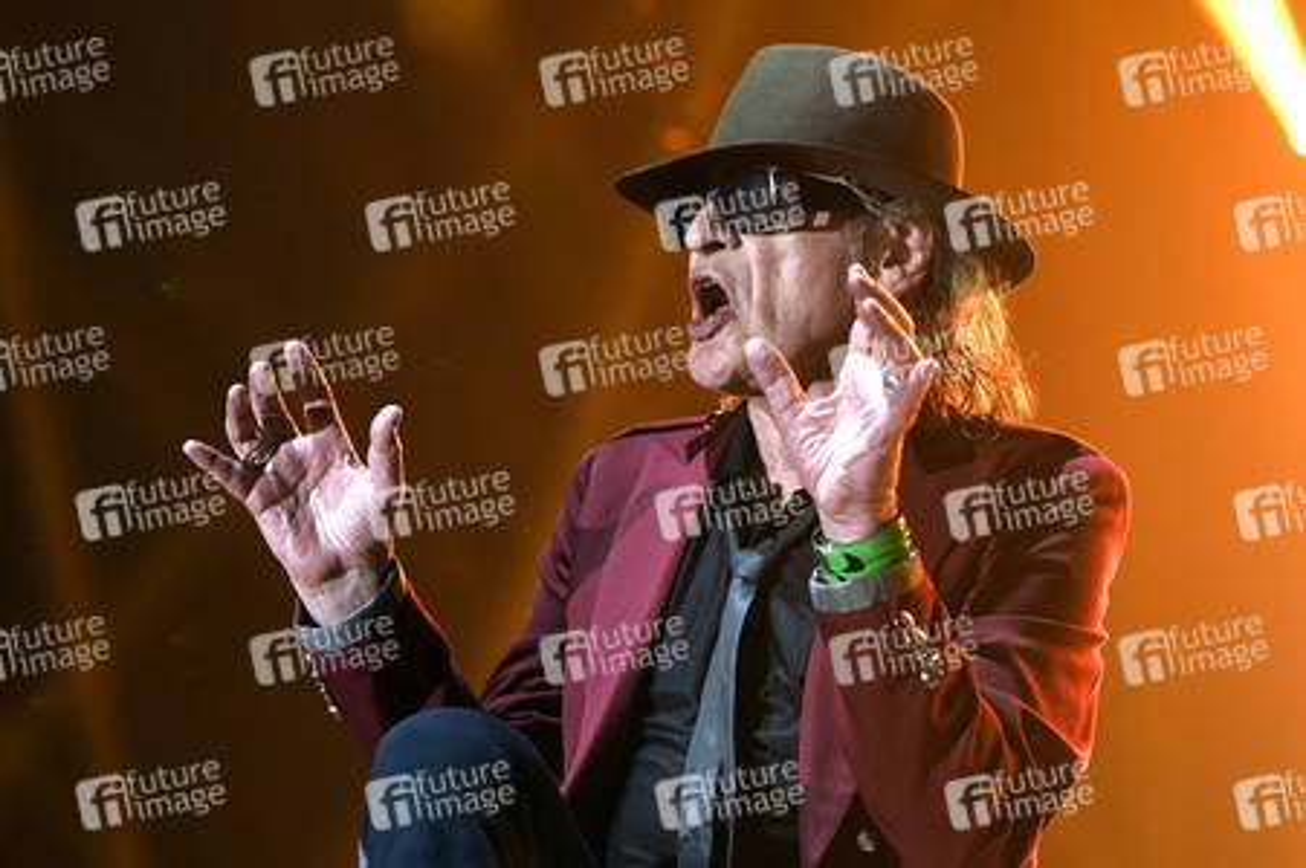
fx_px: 2538
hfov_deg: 28.9
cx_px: 653
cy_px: 434
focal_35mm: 70
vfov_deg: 19.4
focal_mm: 70
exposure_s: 1/500
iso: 1250
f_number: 3.5
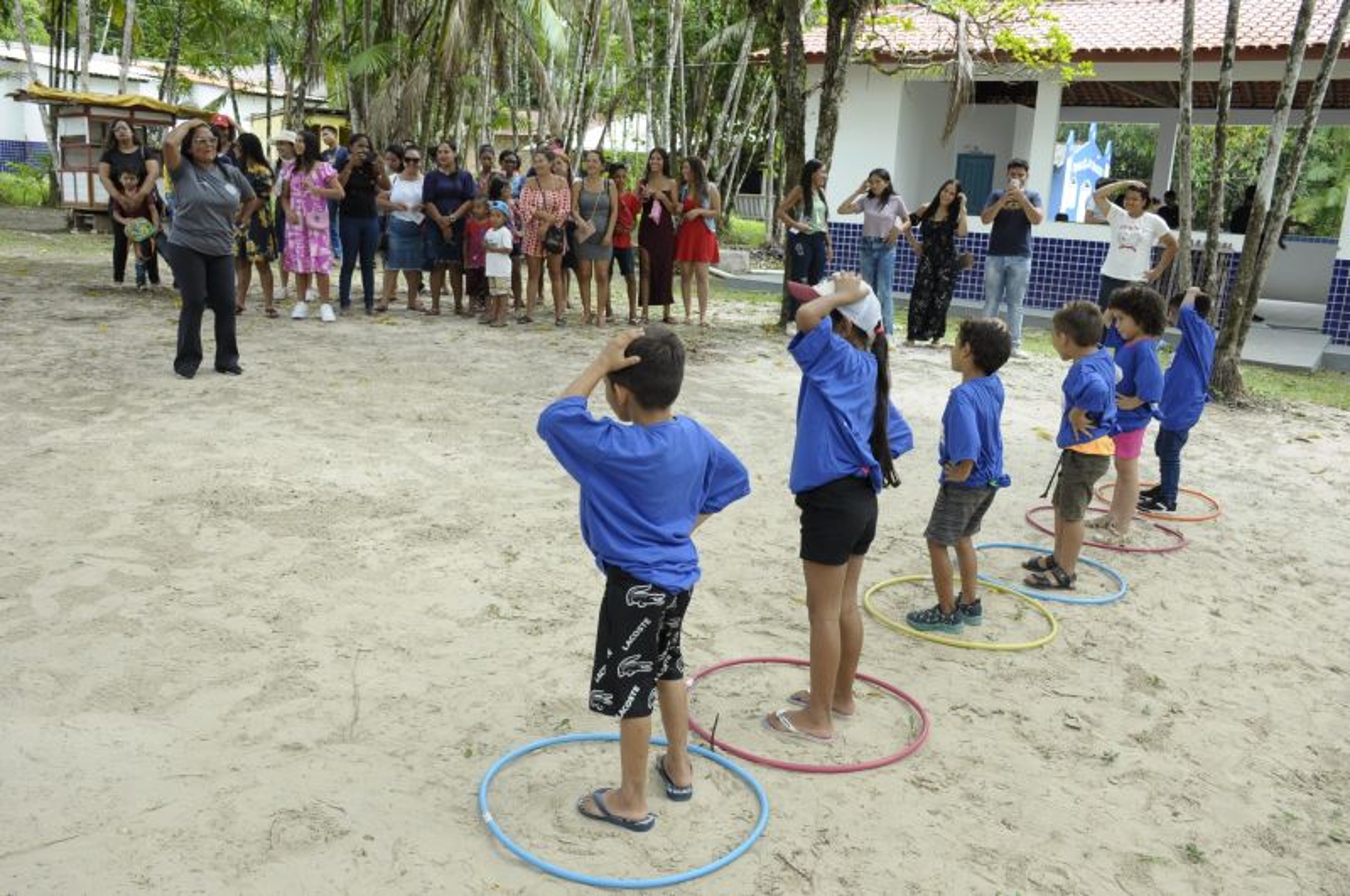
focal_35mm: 30
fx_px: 1123
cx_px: 675
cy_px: 448
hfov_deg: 62.0
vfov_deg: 43.5
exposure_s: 1/250
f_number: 8
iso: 640
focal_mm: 20
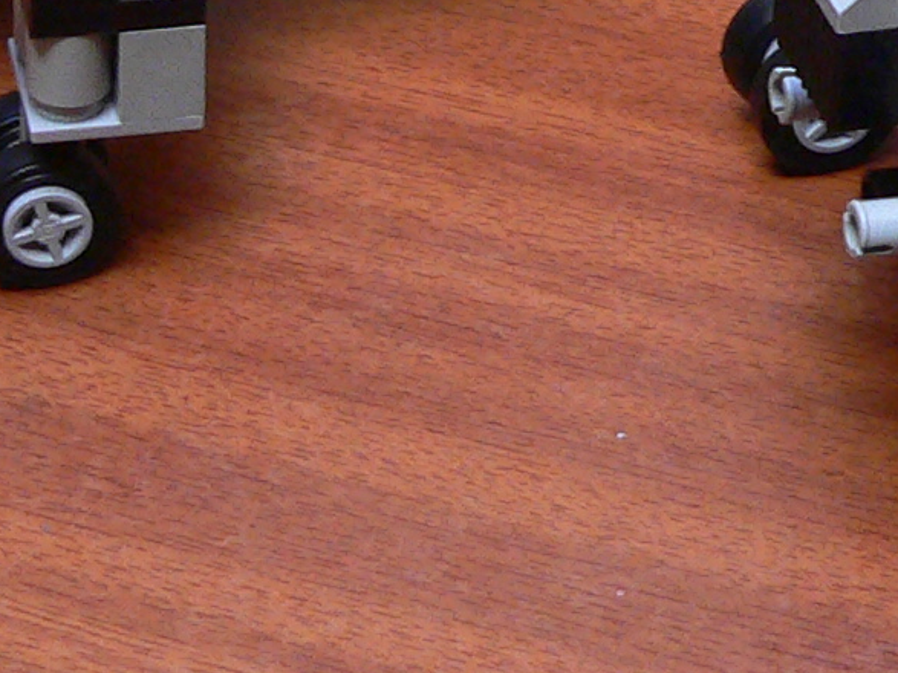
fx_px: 4072
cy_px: -263
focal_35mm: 157
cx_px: 662
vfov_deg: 9.3
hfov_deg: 12.6
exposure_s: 1/50
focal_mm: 6
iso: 200
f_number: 2.8
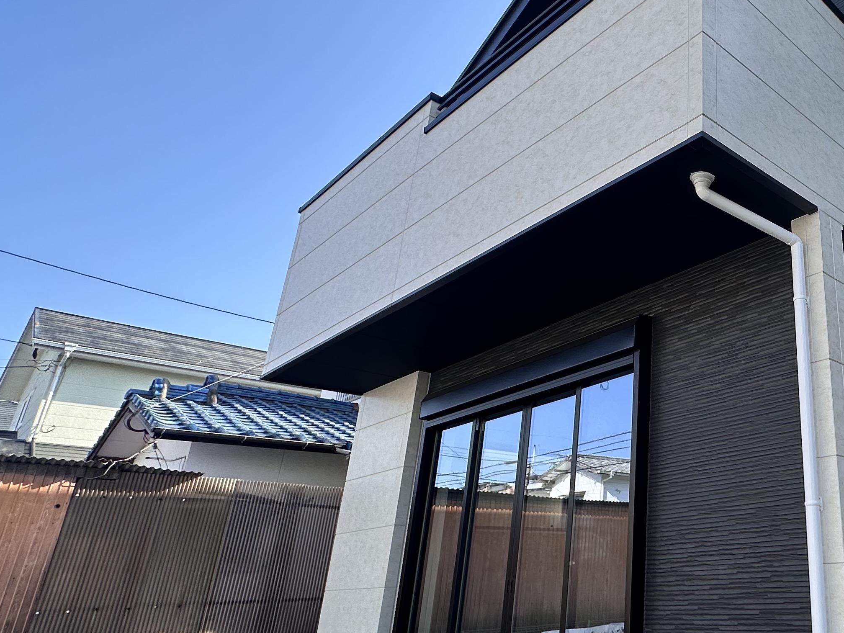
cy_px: 316
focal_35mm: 28
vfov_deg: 49.7
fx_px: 683
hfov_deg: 54.1
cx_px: 781
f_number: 2.2
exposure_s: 1/575
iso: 40
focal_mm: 2.22
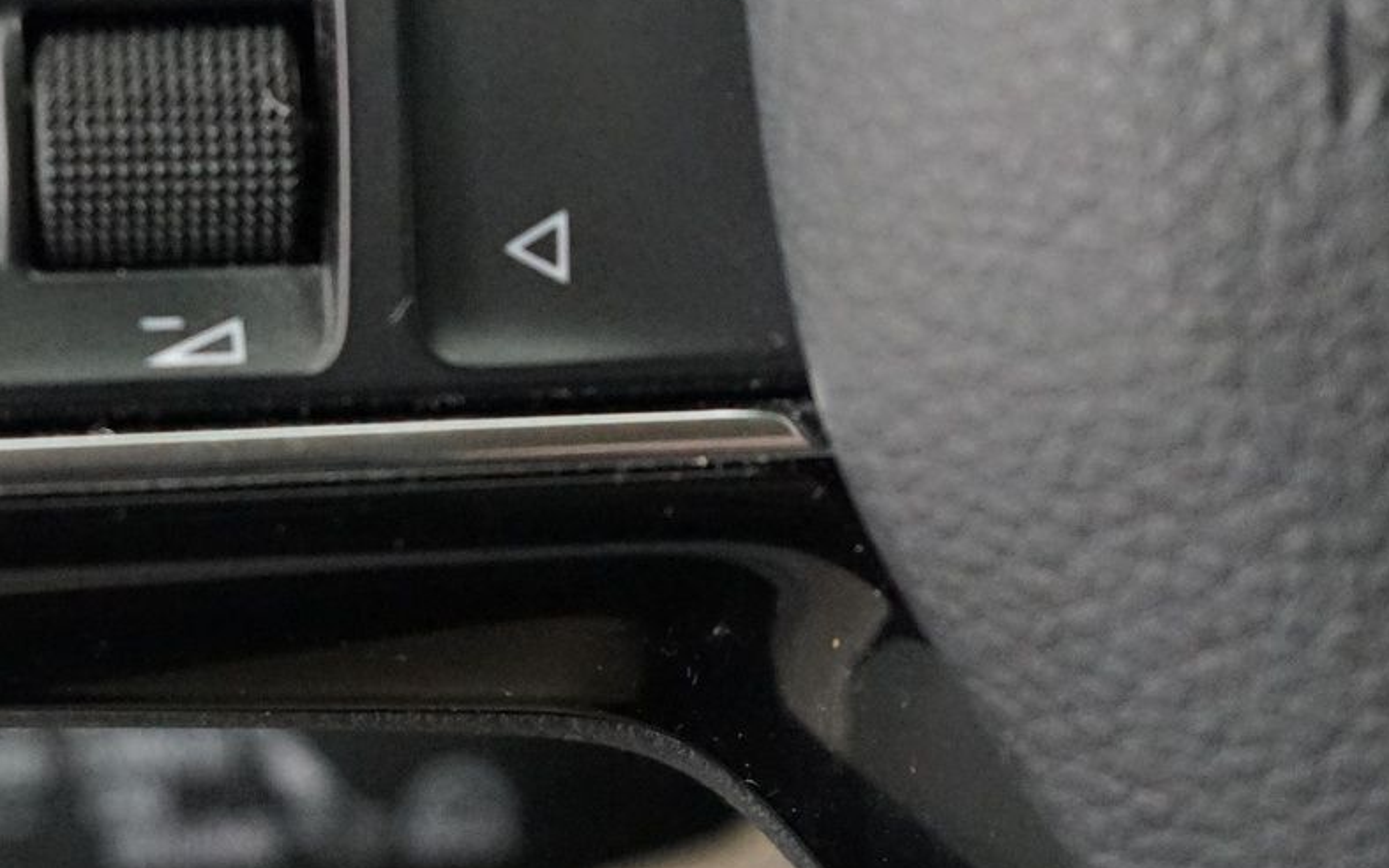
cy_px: 160
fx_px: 5149
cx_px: 469
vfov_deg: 9.6
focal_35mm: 136
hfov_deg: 15.3
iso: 6400
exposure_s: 1/100
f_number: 4.5
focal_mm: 42
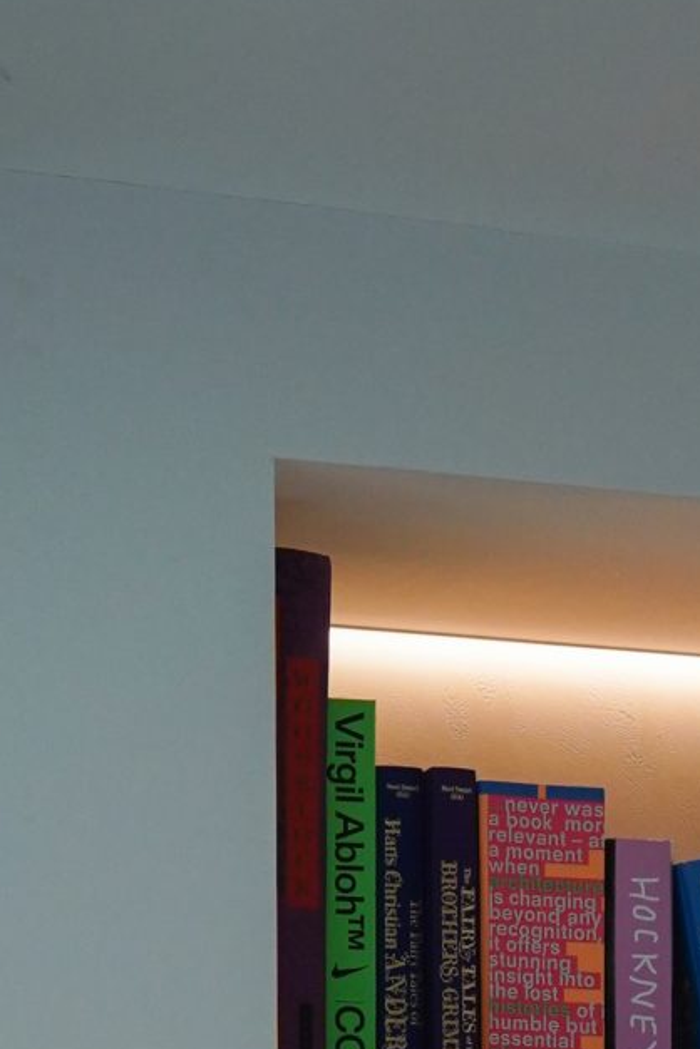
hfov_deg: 9.5
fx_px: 4171
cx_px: 786
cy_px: 1690
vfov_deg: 13.3
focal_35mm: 143
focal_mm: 35
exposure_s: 1/500
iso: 1600
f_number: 5
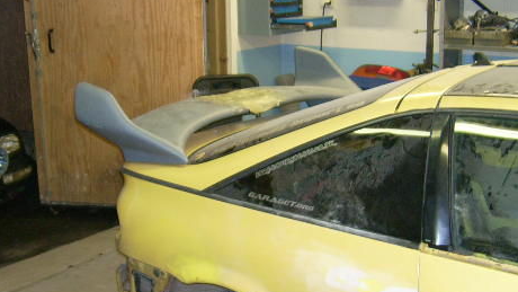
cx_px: 250
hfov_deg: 39.2
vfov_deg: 22.6
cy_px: 165
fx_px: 728
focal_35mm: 53
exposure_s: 1/60
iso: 100
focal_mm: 5.95
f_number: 2.8
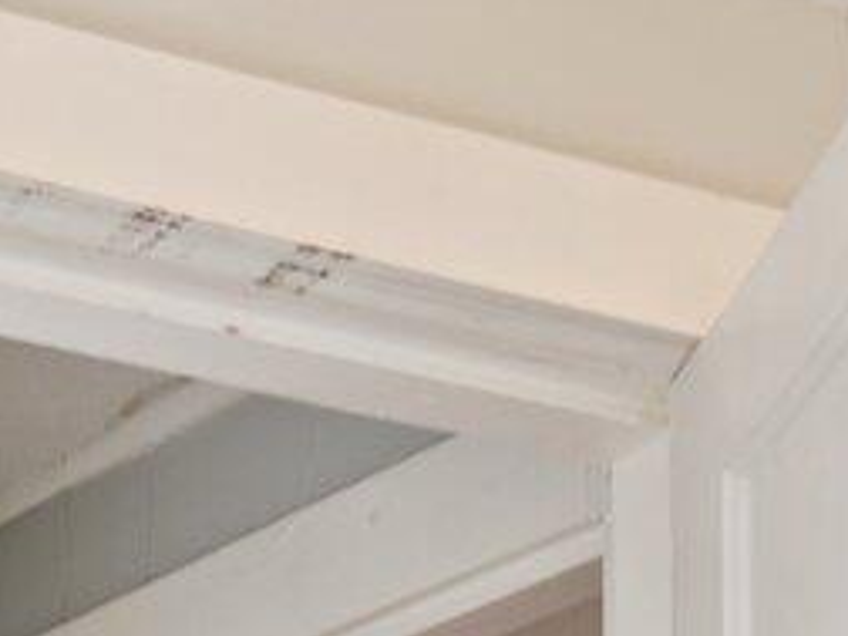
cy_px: 1990
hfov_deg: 14.4
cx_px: -542
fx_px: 3062
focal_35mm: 125
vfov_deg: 9.2
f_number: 9
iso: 125
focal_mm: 16
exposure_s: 1.6
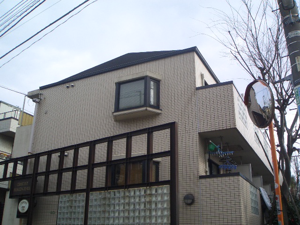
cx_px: 150
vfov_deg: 39.7
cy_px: 112
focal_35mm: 36
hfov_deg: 51.4
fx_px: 312
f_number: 4
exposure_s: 1/320
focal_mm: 4.8
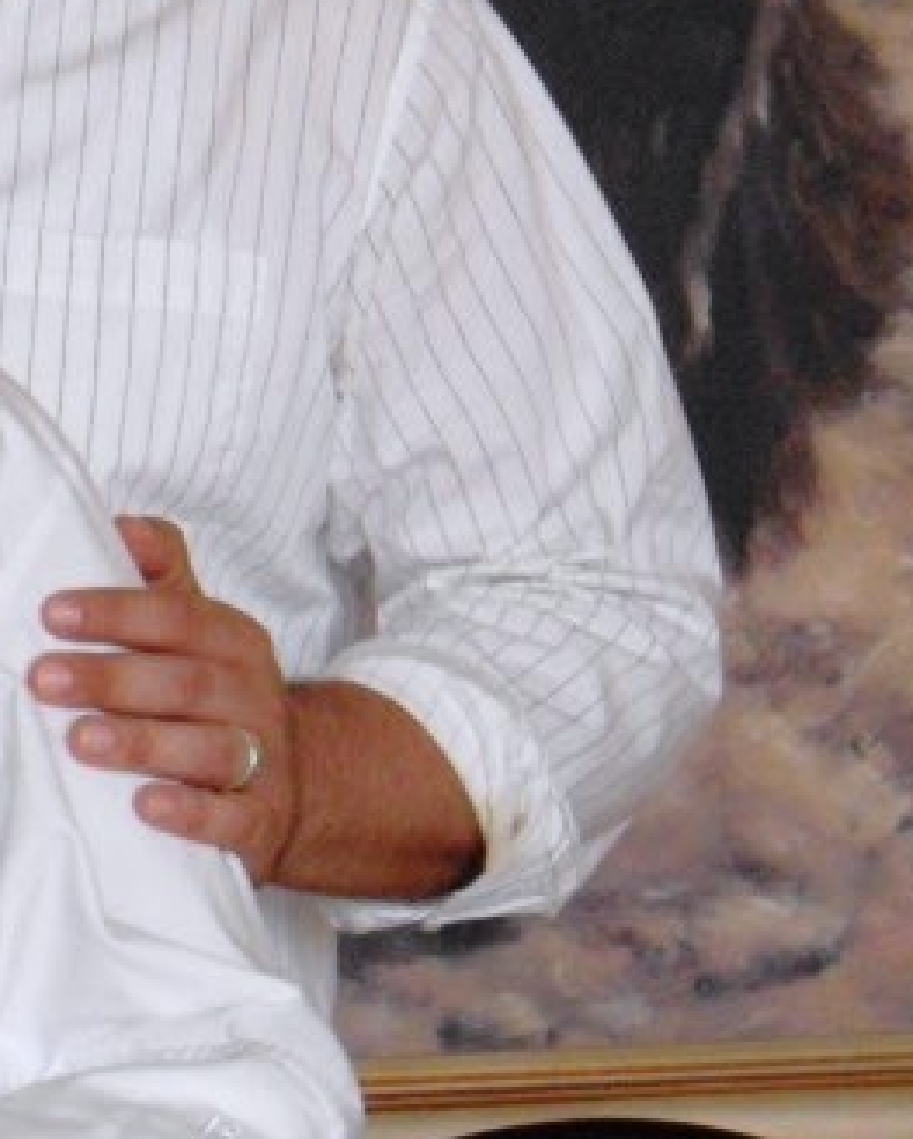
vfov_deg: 6.8
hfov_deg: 5.5
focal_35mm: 280
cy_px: -271
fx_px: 9444
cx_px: -396
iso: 400
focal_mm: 19.4
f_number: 4.8
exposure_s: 1/100
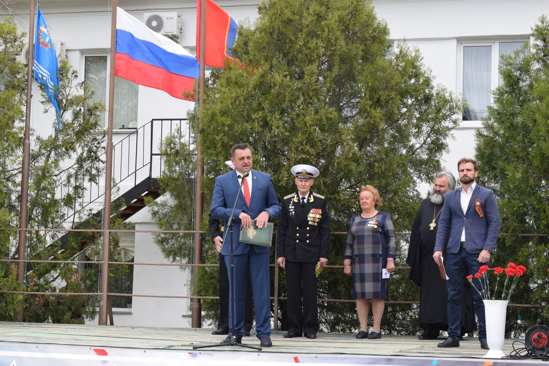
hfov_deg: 24.6
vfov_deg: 16.5
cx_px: 274
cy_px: 183
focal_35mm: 82
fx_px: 1258
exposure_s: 1/250
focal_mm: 55
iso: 320
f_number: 8
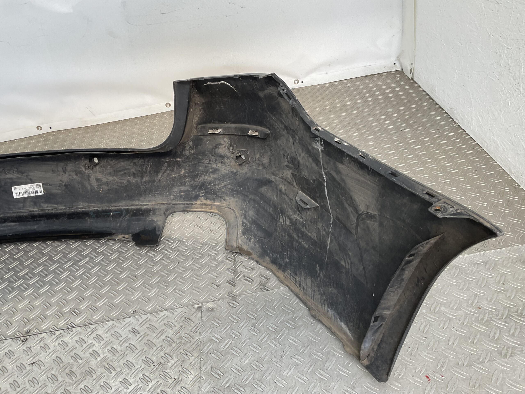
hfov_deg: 61.7
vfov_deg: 48.2
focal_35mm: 29
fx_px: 440
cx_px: 262
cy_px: 197
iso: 20
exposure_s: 1/120
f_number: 1.8
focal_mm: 3
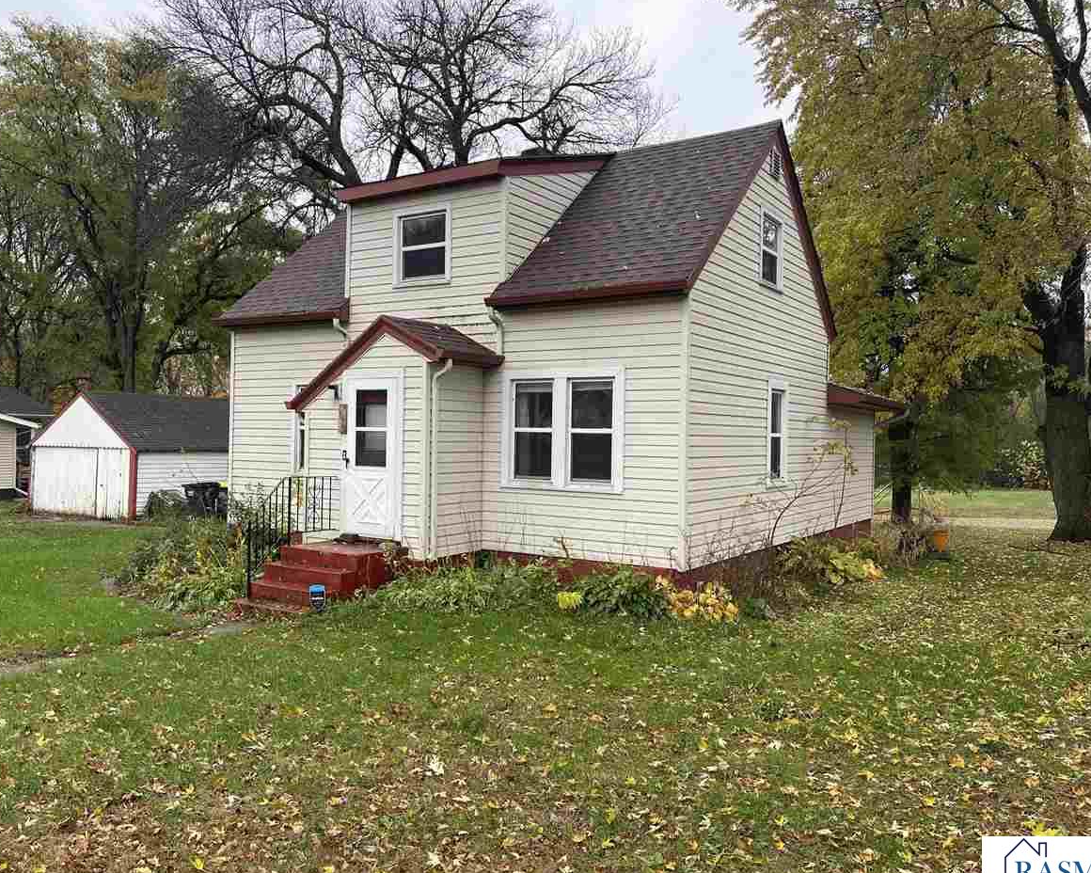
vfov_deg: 51.5
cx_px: 498
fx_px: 904
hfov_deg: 62.1
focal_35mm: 28
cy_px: 432
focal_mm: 5.1
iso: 50
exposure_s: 1/818
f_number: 1.6
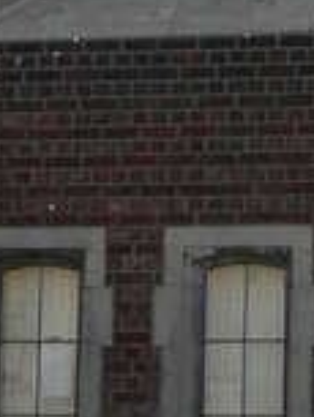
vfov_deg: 7.3
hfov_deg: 5.7
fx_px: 3152
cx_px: 363
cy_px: -387
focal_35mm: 261
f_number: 3.1
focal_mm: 10.4
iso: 64
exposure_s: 1/427
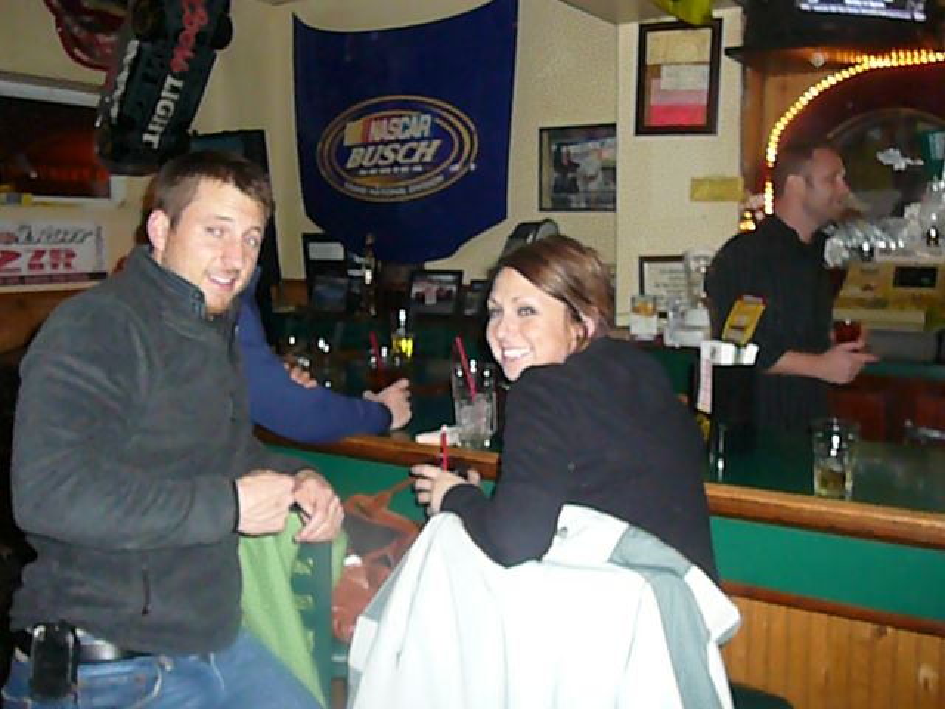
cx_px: 472
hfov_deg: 52.6
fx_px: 955
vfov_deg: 40.7
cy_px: 354
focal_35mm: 35
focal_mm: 5.2
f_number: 2.8
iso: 800
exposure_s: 1/30
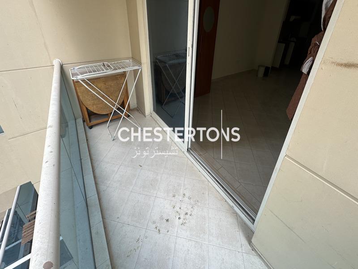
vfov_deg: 85.7
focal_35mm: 14
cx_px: 179
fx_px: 145
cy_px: 134
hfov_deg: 102.1
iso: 40
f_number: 2.2
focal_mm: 2.22
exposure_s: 1/275
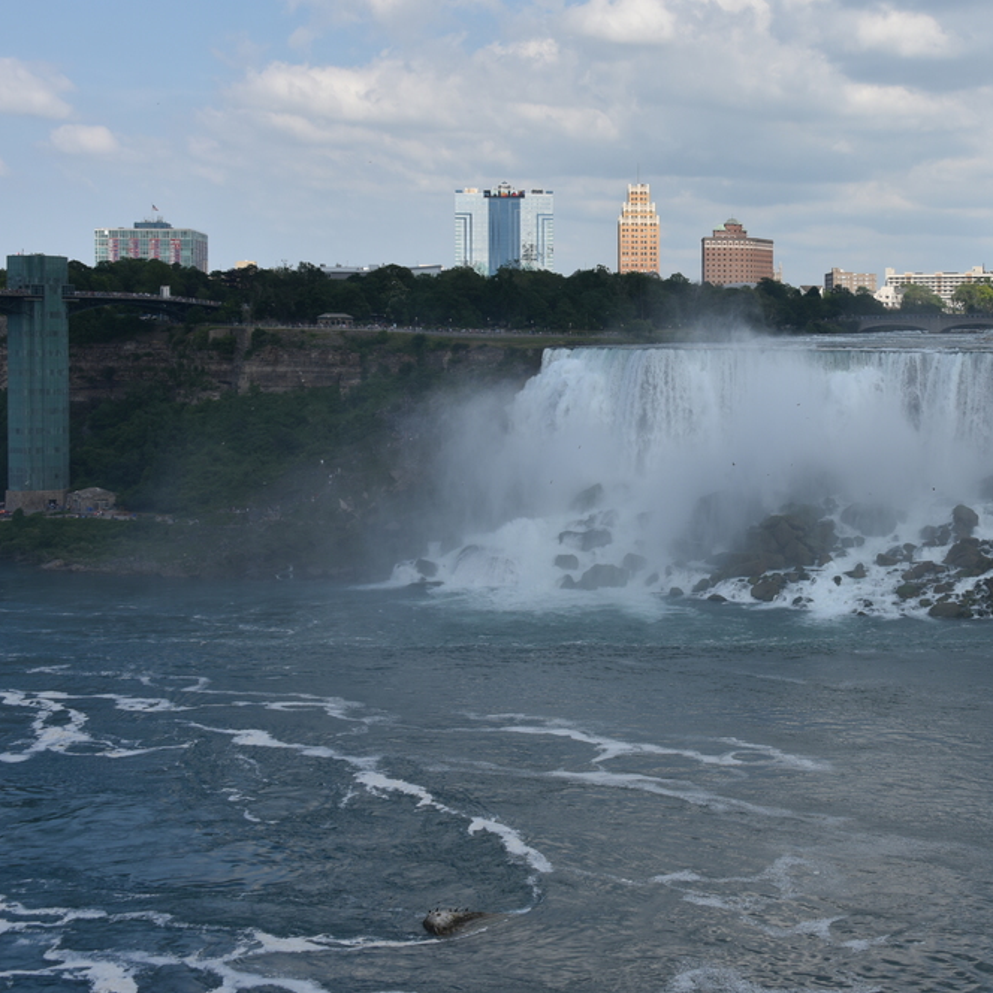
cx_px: 773
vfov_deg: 29.0
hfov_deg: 28.5
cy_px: 384
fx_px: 1915
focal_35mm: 59
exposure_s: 1/320
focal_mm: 36
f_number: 9
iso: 100
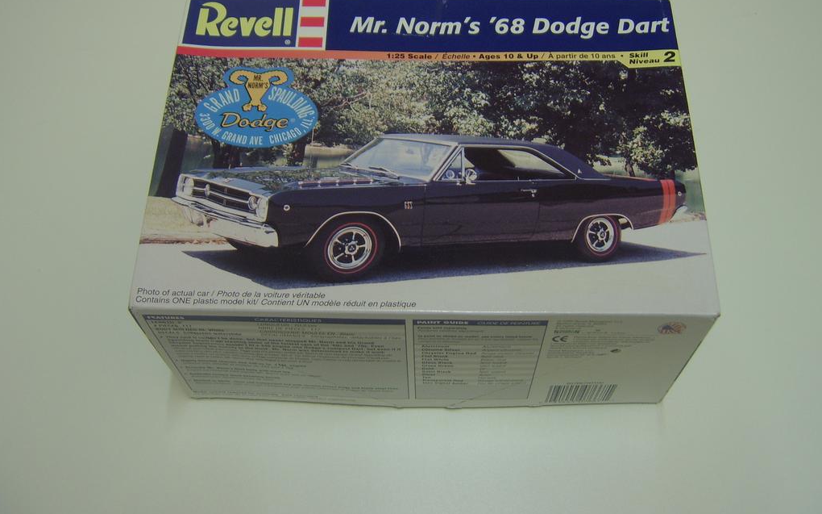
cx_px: 410
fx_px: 739
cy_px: 222
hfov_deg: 58.2
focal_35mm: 33
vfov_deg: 38.2
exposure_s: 1/12
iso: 100
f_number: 2.7
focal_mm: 8.13
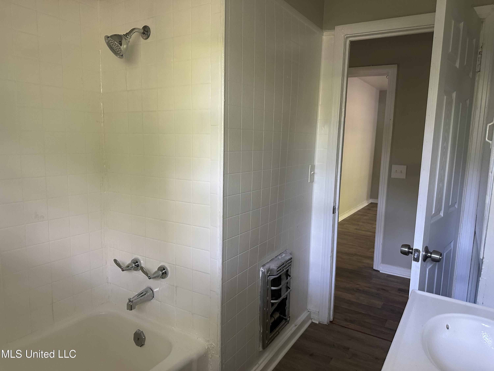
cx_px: 247
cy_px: 186
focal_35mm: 24
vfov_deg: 56.8
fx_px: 343
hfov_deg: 71.6
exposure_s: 1/60
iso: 250
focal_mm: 6.86
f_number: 1.78
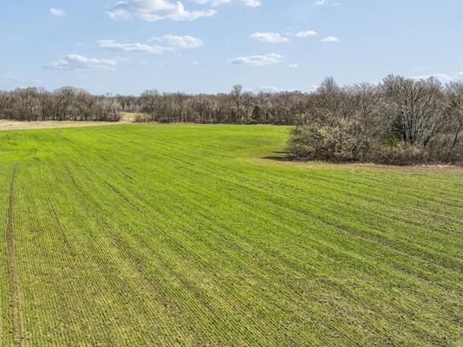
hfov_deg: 39.9
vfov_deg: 31.4
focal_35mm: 46
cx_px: 104
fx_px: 615
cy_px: 133
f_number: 2.8
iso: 100
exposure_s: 1/240
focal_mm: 12.3
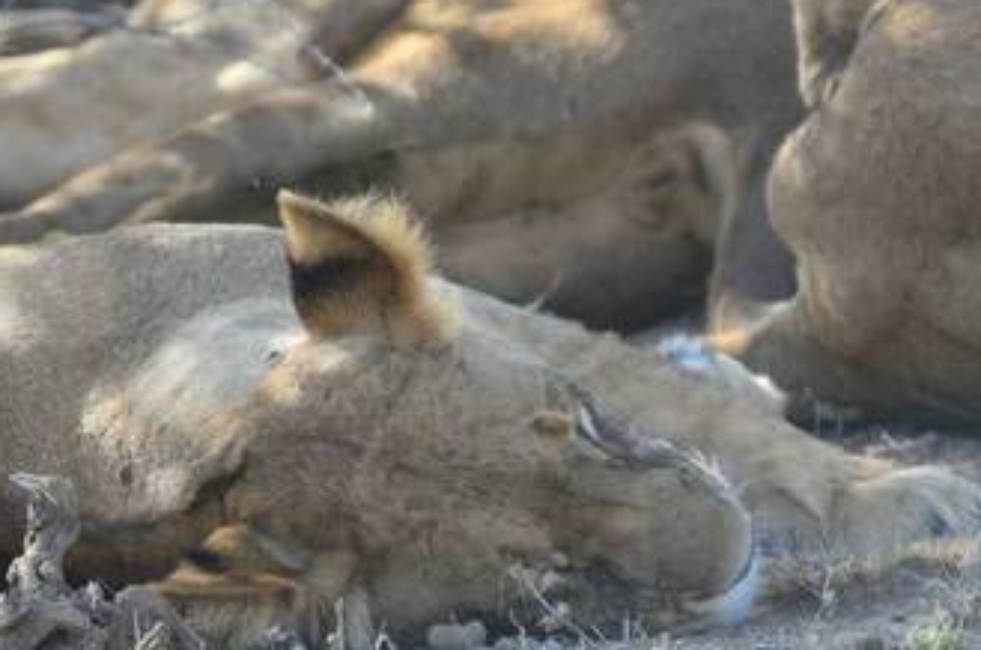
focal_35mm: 1275
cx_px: 75
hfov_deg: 1.6
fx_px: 34676
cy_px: 100
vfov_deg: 1.1
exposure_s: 1/500
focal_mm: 400
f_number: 5.6
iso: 500
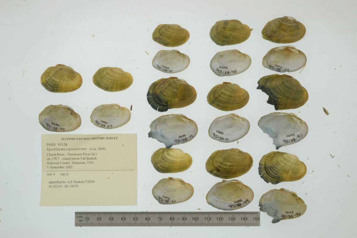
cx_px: 178
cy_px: 119
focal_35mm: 60
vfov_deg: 22.6
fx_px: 595
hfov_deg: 33.4
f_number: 32
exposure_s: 1/10
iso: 100
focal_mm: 60
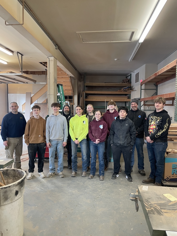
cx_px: 88
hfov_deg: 53.1
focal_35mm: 26
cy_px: 118
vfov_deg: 67.3
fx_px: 177
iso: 160
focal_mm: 4.2
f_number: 1.6
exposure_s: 1/60
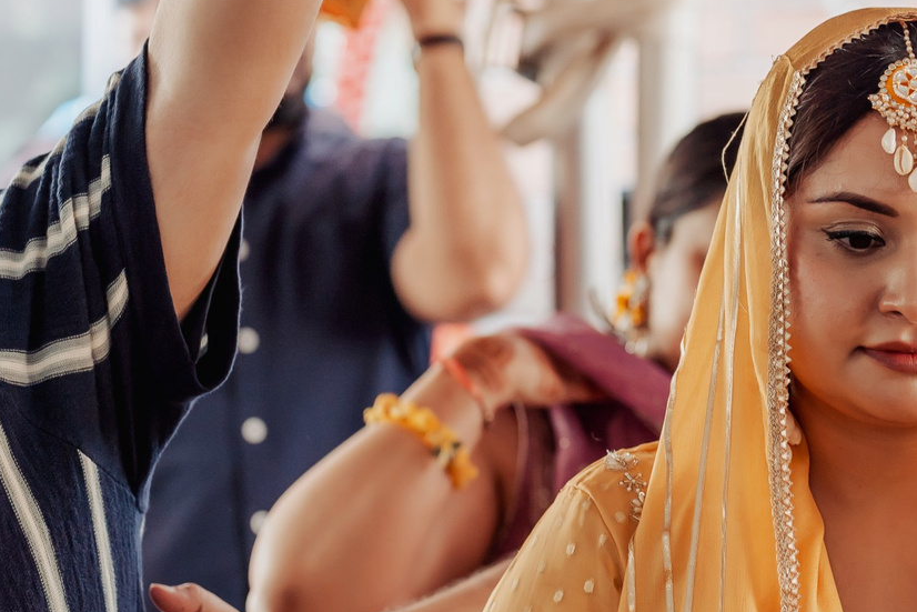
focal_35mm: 155
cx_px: 759
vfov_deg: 8.9
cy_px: 265
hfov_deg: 13.2
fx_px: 3949
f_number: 2
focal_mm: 50
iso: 125
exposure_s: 1/200
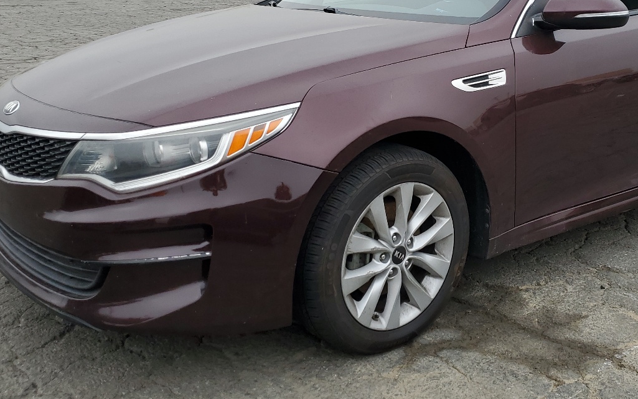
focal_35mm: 43
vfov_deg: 29.6
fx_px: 748
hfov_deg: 45.9
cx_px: 394
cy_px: 119
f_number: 1.5
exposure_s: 1/1111
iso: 50
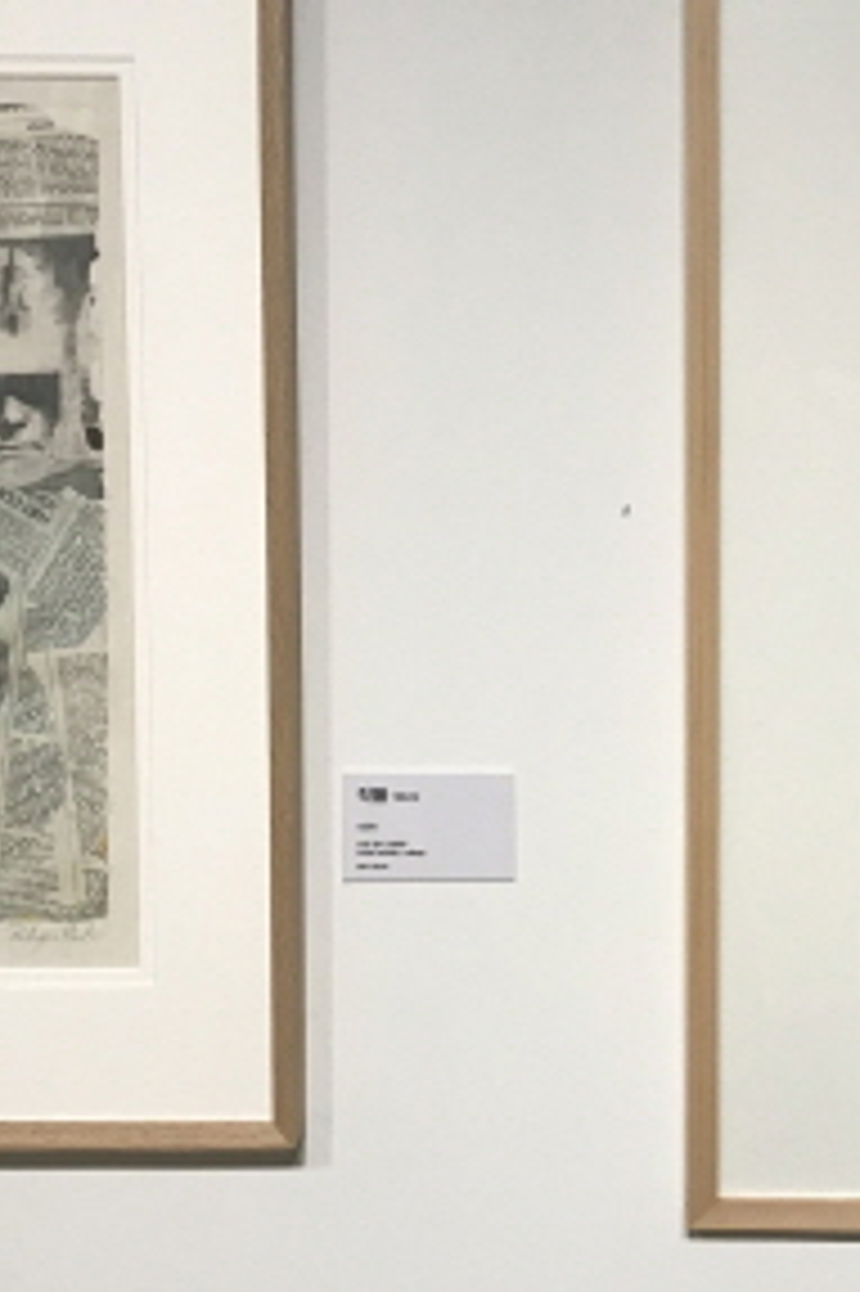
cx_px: 639
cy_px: 605
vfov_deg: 28.5
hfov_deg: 19.0
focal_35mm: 71
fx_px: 2547
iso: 25
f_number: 1.8
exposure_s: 1/40
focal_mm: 3.99
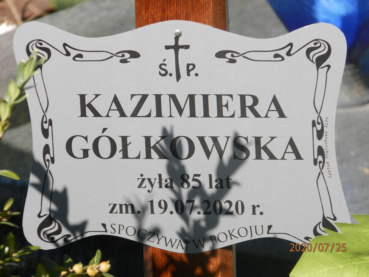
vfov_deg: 4.4
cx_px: 184
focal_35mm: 335
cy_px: 138
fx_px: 3571
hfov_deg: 5.9
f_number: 5.6
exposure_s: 1/200
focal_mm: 59.8
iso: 80
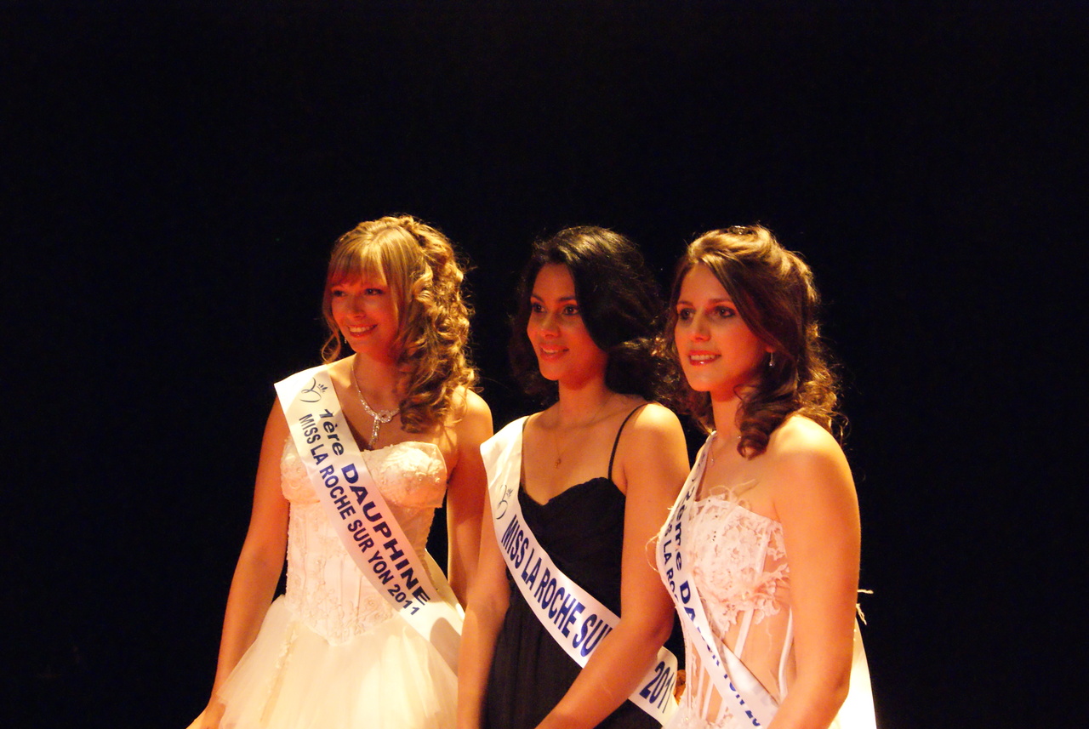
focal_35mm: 45
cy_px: 364
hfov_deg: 43.6
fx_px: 1363
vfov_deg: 29.9
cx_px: 544
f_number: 5.6
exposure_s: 1/60
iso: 3200
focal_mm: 30
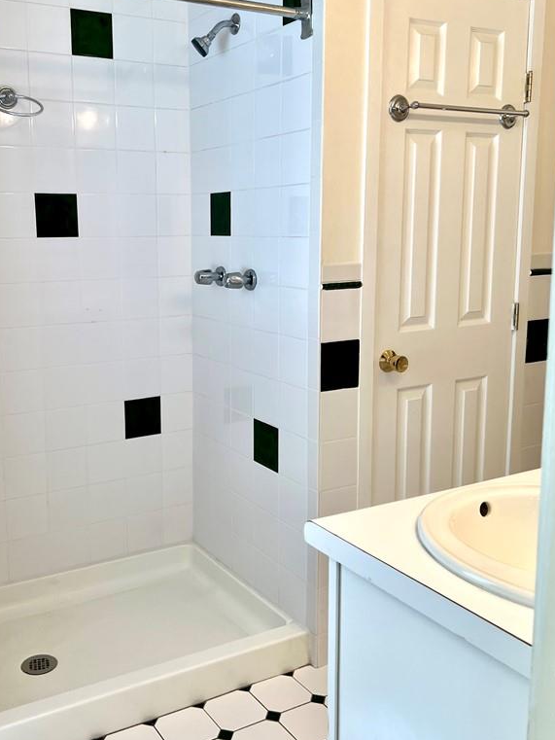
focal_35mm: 35
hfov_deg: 40.4
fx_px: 748
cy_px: 345
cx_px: 208
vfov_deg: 52.6
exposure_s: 1/120
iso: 50
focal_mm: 5.7
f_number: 1.5
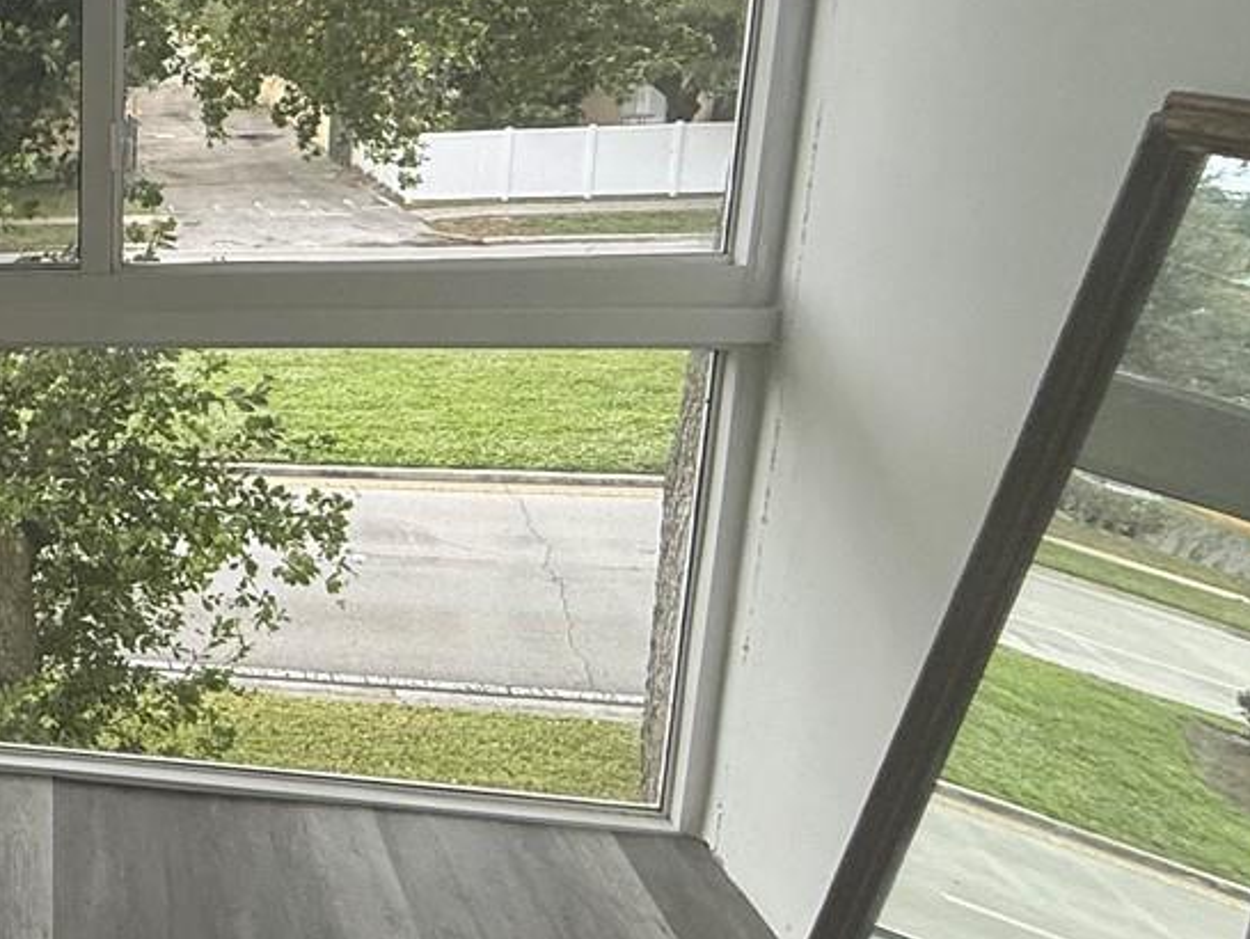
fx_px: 1481
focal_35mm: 41
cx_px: -481
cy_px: 355
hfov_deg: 31.5
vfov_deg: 35.0
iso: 80
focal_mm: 2.22
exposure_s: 1/200
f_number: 2.2
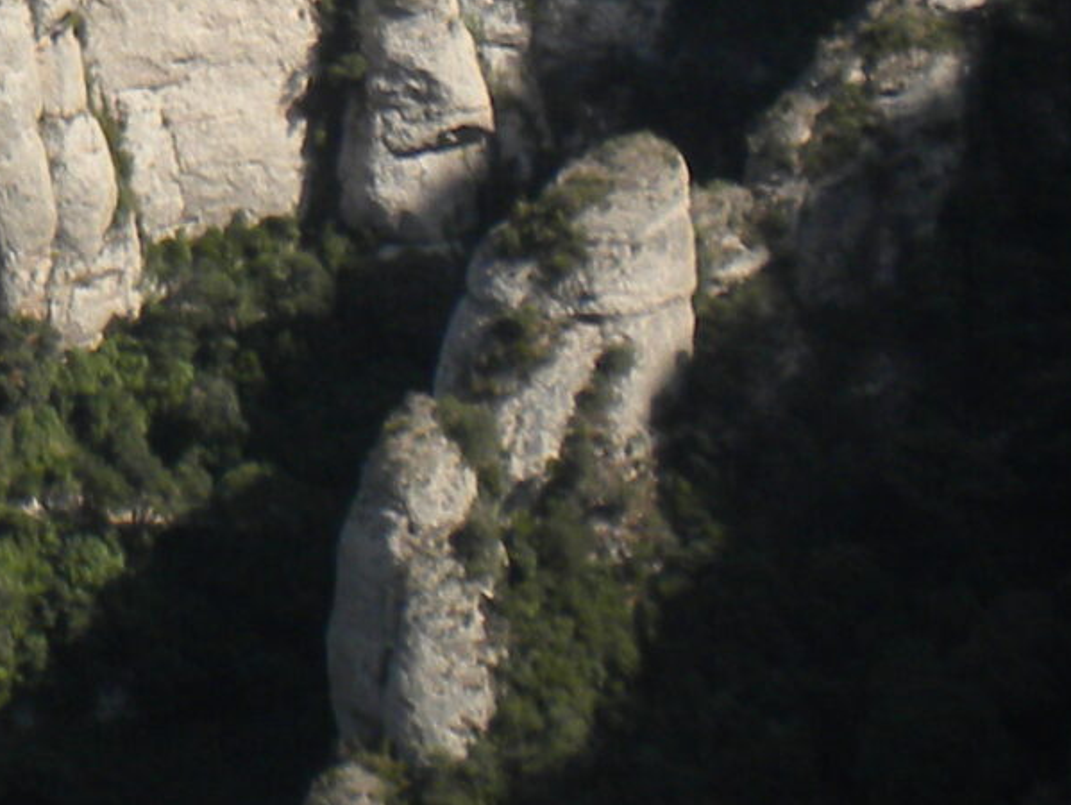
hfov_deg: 11.5
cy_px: -392
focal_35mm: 158
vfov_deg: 9.2
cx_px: -937
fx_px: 4891
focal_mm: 6.6
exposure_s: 1/83.7
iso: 64
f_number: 10
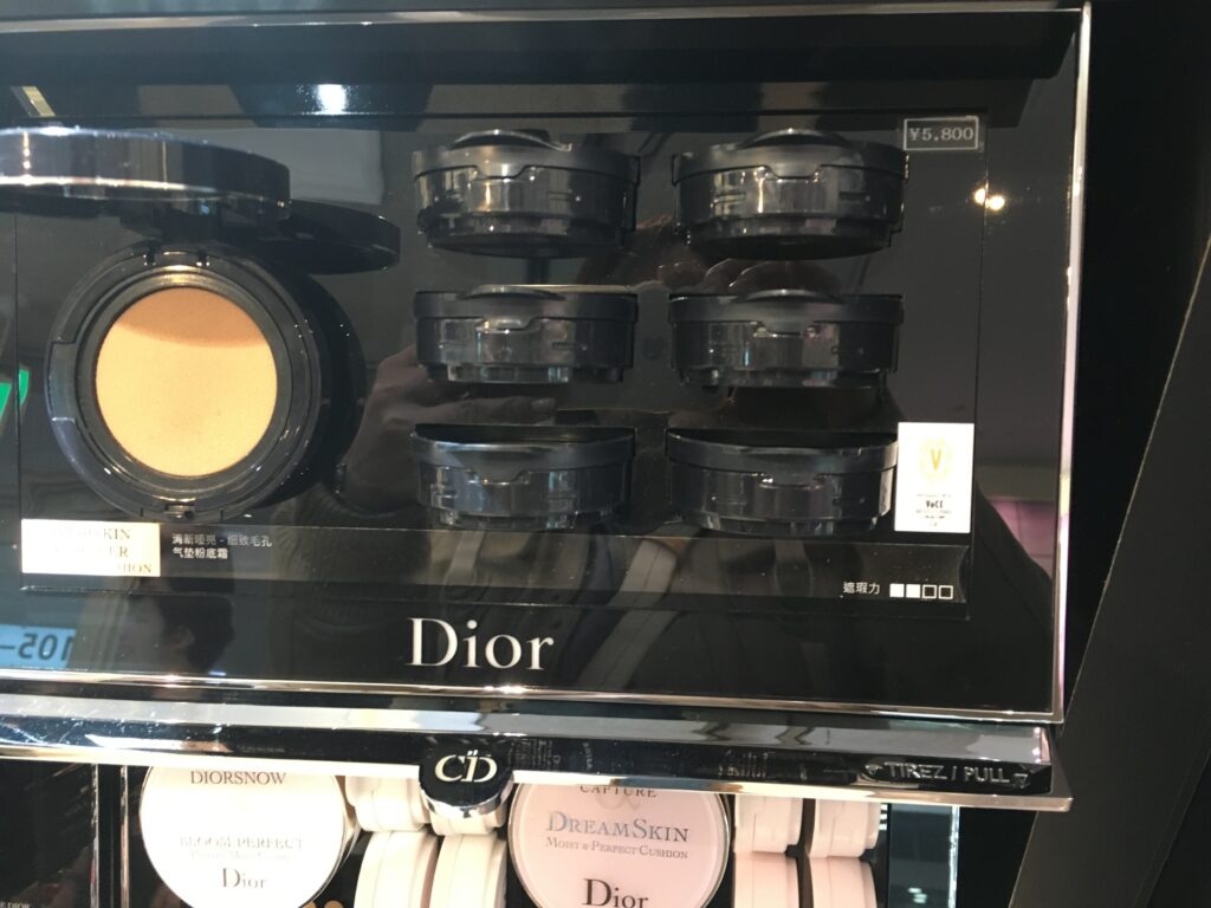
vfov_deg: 48.2
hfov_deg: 61.7
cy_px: 454
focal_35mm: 29
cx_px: 606
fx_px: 1015
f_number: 2.2
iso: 200
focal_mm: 4.15
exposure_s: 1/20
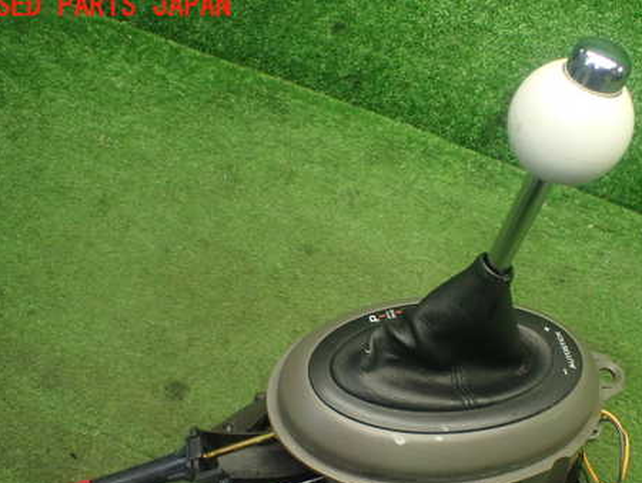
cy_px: 310
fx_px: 742
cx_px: 399
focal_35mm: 40
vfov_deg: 35.7
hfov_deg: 46.4
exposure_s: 1/125
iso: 640
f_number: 2.3
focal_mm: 5.4
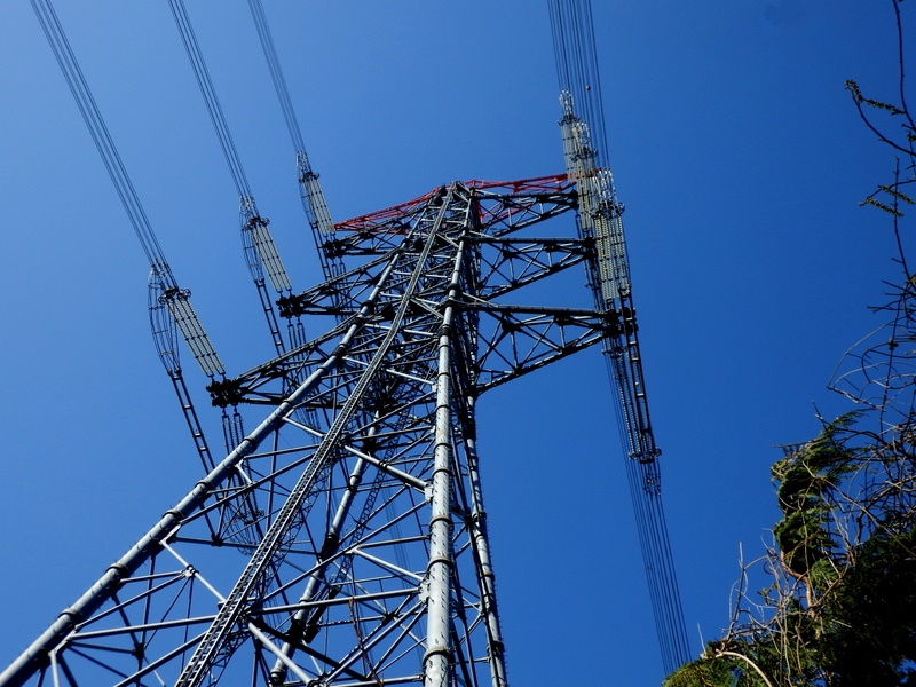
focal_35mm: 37
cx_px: 458
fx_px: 979
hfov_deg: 50.1
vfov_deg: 38.7
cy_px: 344
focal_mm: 6.6
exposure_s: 1/500
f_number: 3.9
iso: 80
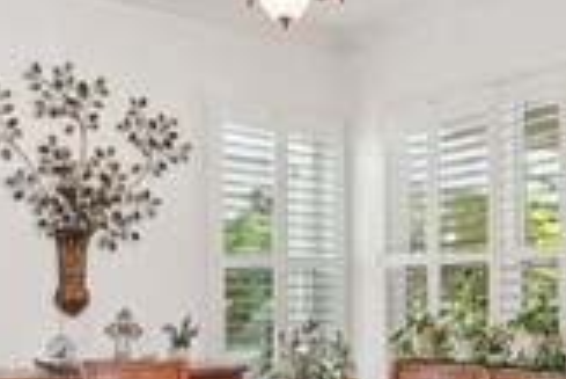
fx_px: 803
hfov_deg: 38.7
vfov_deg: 25.7
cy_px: 341
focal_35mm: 51
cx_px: 344
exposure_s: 1/20
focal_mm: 13
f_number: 8
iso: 400
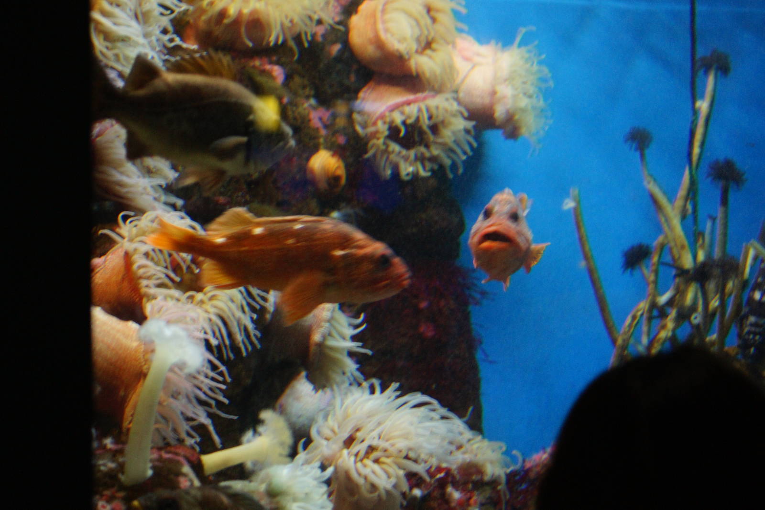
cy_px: 255
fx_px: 1753
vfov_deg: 16.6
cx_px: 382
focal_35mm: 82
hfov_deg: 24.6
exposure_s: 1/20
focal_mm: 55
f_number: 4
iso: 1600
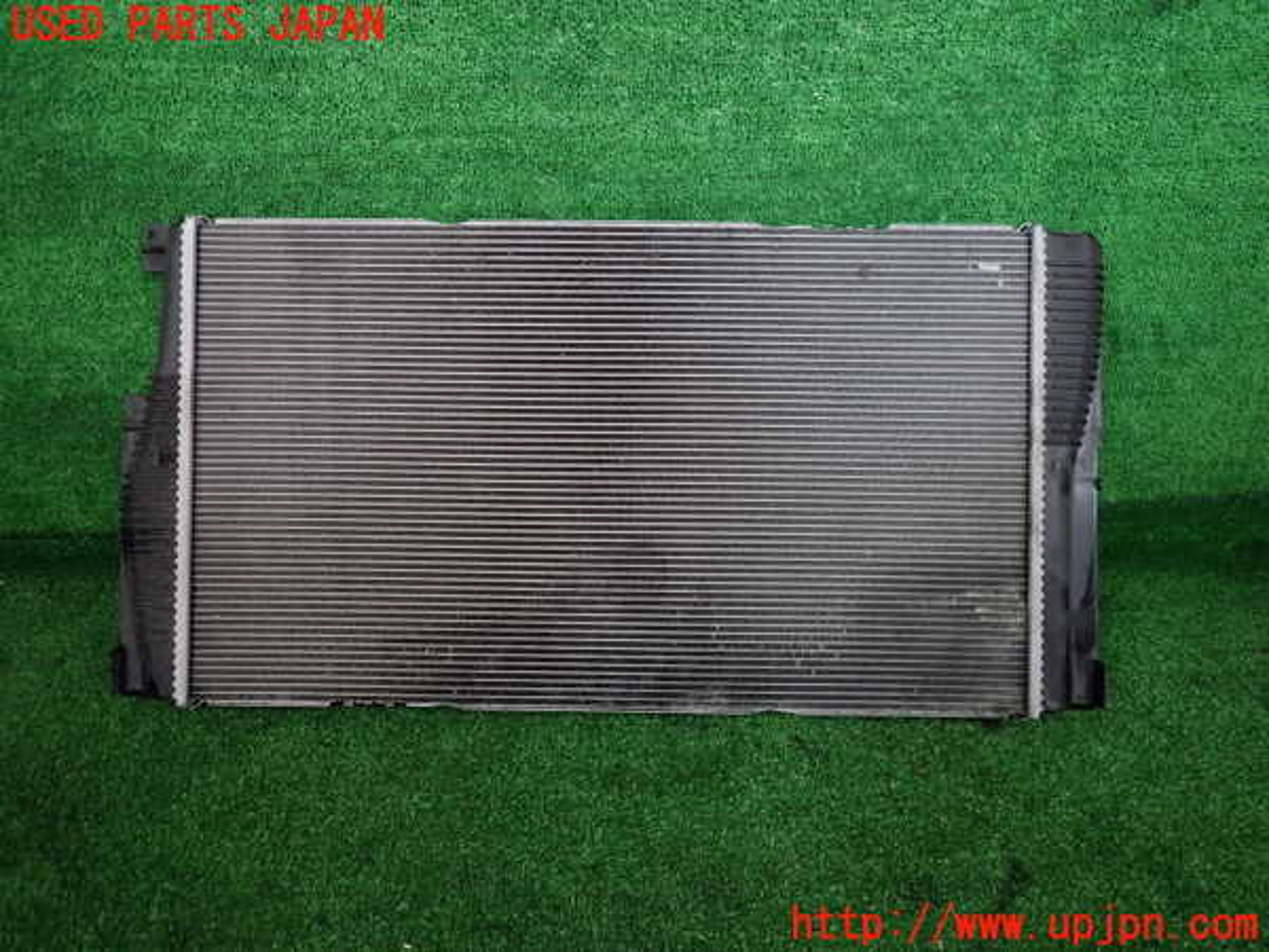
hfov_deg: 69.4
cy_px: 476
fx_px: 916
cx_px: 634
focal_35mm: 25
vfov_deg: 54.9
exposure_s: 1/50
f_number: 2
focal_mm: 4.5
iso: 200
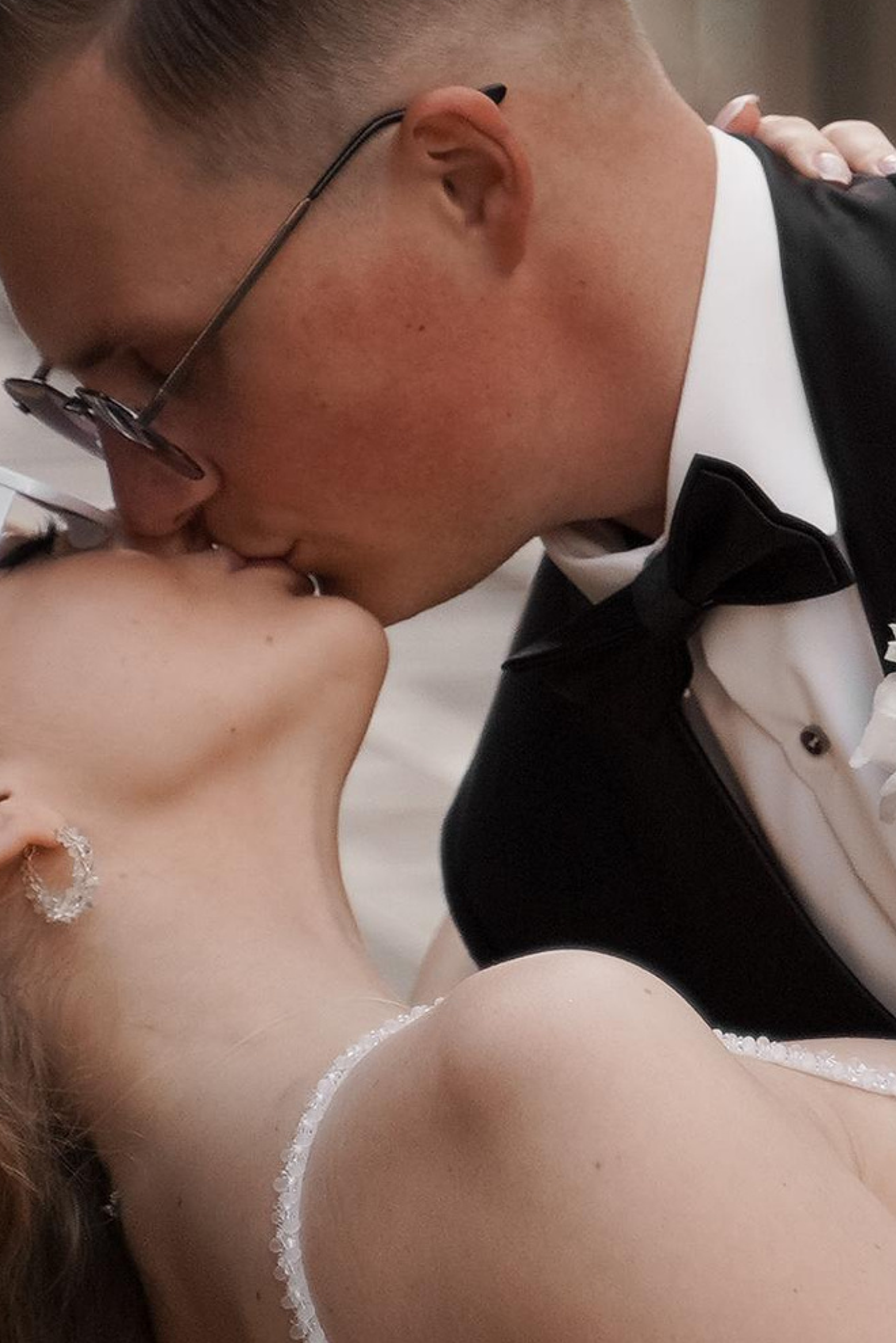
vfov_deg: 8.0
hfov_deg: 5.4
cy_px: 632
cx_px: 935
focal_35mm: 256
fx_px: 9557
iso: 400
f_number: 2.8
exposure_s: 1/1600
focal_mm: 66
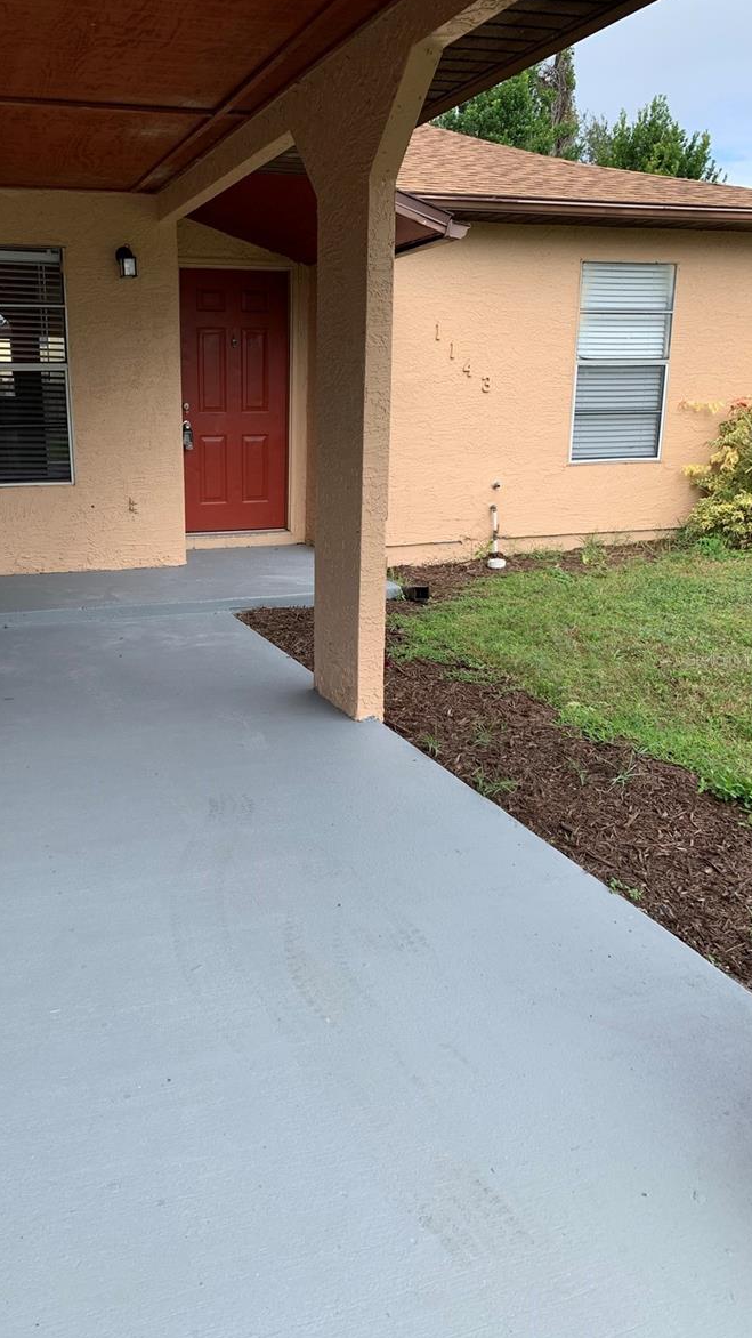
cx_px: 253
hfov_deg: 39.7
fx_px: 1028
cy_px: 659
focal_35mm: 29
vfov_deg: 66.1
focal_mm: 4.25
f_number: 1.8
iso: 25
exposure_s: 1/783
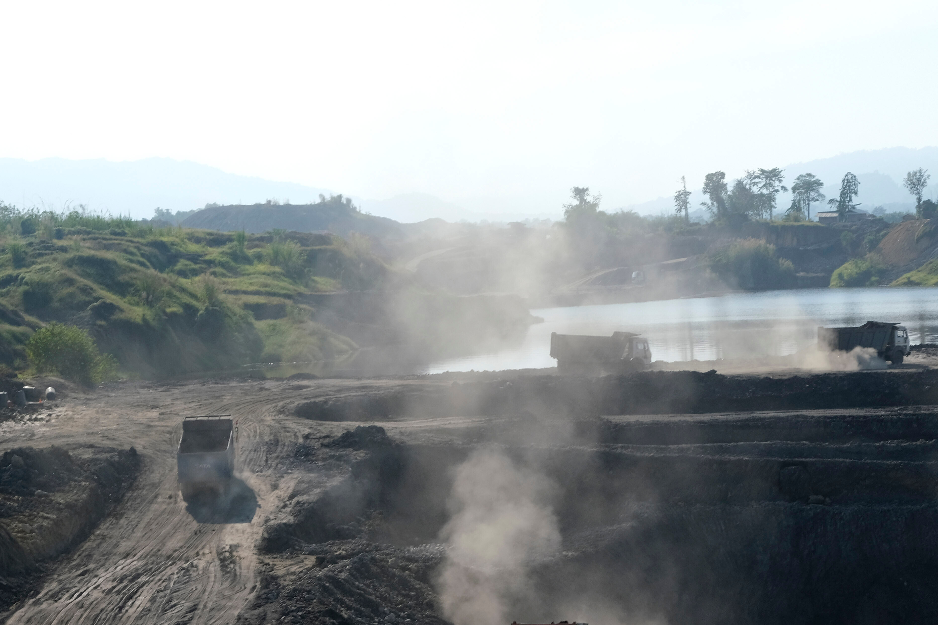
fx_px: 2136
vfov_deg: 16.5
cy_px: 513
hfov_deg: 24.5
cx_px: 678
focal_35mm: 82
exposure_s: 1/125
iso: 400
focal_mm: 32.9
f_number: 10
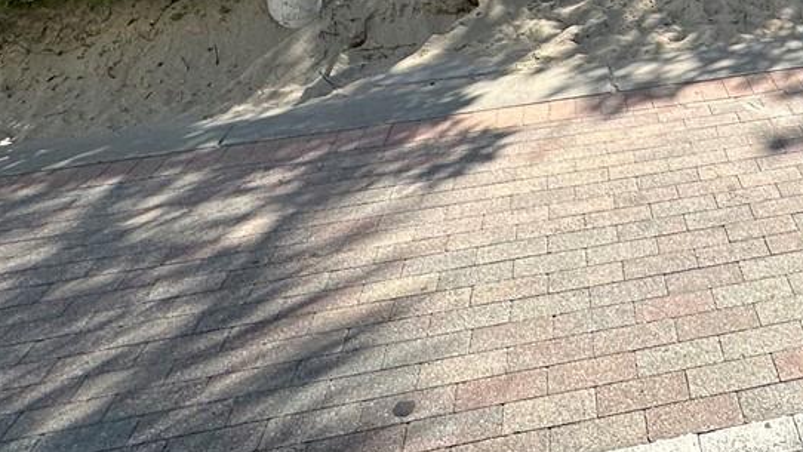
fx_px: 958
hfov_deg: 41.7
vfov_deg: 22.3
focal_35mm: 45
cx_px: 729
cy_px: -206
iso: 40
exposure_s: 1/698
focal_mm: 2.22
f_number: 2.2
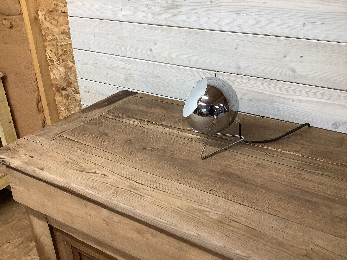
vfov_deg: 45.4
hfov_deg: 58.4
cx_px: 174
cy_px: 130
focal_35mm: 31
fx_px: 311
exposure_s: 1/50
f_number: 2.4
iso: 100
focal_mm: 3.3
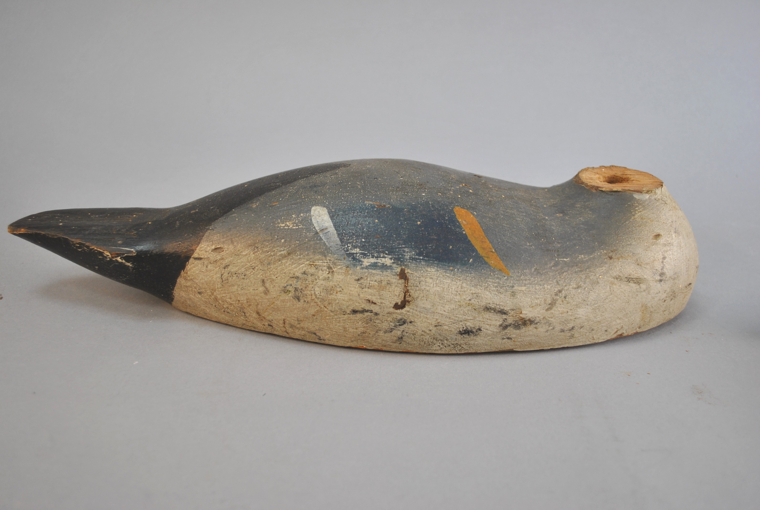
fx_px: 762
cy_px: 255
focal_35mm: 36
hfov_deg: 53.0
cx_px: 380
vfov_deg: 37.0
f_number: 4
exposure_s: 1/50
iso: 200
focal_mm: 24
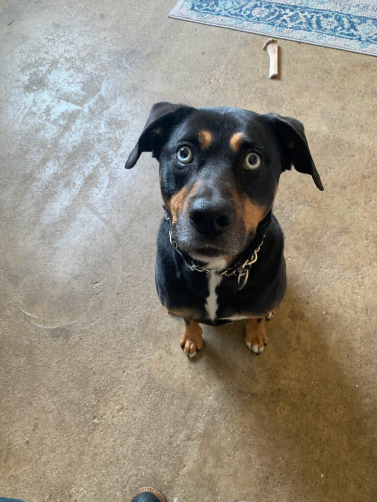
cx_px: 188
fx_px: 378
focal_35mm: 26
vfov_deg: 67.3
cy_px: 251
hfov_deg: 53.1
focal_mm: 4.25
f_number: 1.8
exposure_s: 1/60
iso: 160
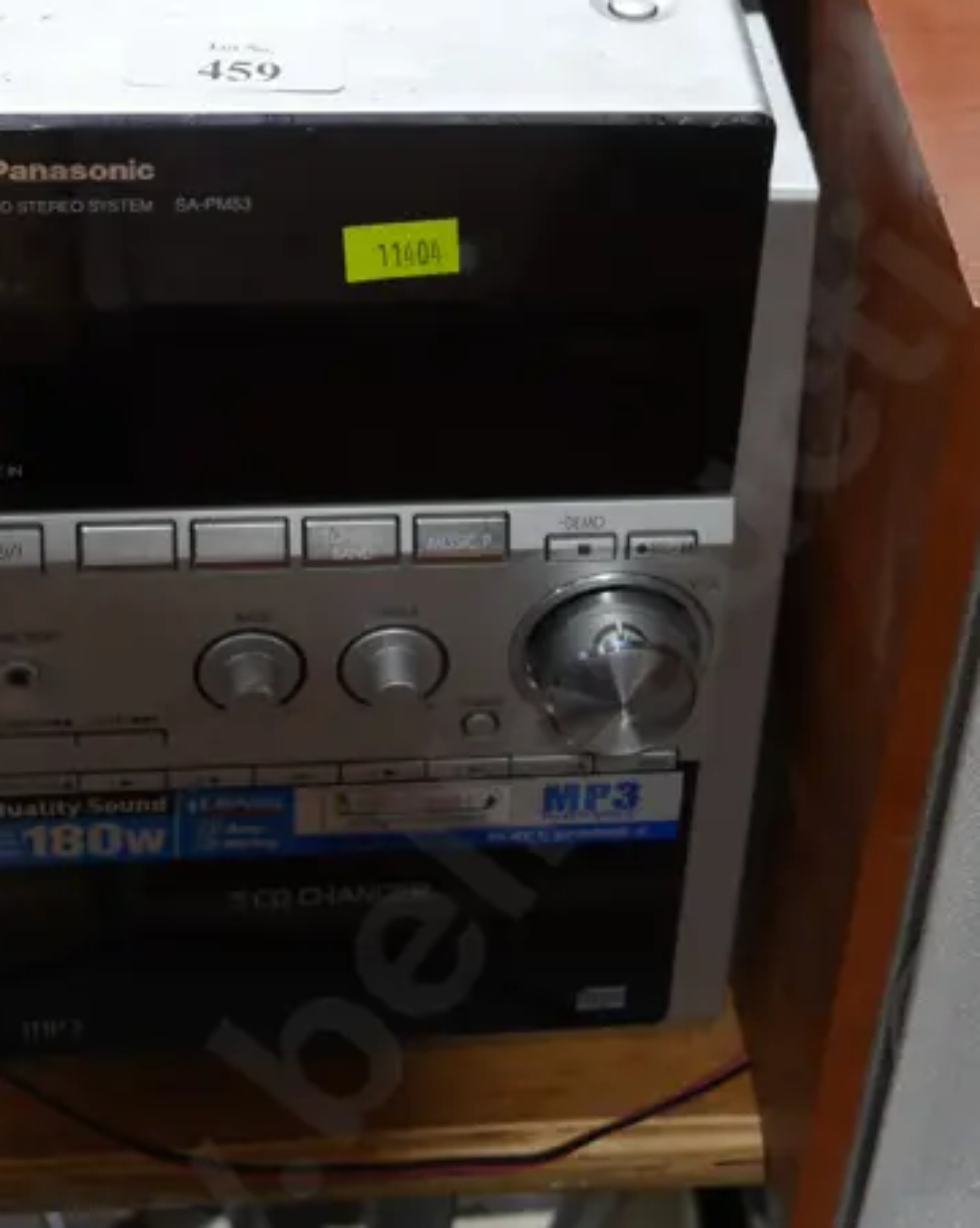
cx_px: 742
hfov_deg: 16.4
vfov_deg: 20.6
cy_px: 516
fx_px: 3375
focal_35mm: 93
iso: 400
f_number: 4.6
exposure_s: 1/60
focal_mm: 21
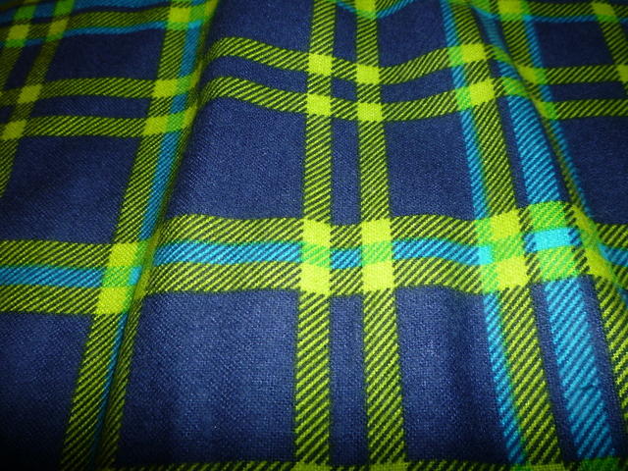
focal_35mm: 29
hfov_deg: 61.7
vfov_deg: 48.2
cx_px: 314
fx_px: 526
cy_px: 236
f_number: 4
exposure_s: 1/30
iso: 100
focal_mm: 5.2
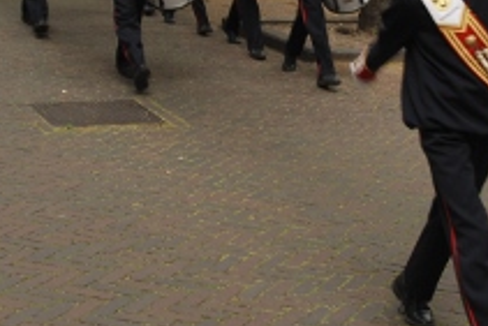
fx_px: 1356
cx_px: 326
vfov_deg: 13.4
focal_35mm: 100
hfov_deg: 20.3
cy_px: -30
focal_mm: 22
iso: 100
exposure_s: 1/60
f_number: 8
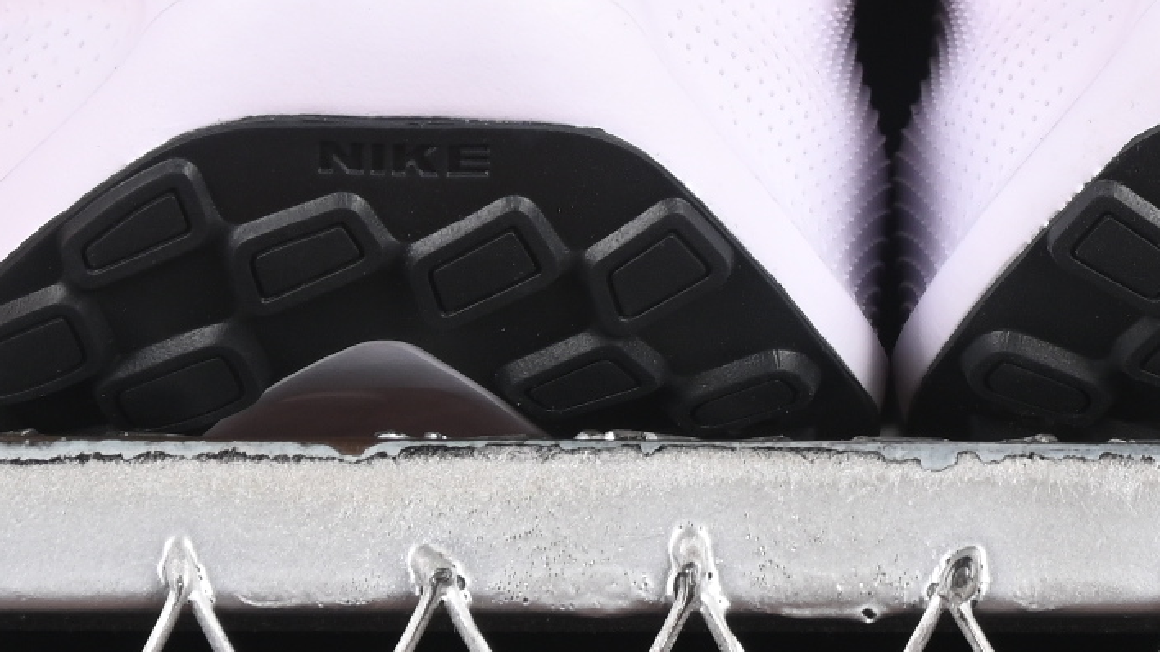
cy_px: -503
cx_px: 913
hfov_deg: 7.0
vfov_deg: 3.9
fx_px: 9503
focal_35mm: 309
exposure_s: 1/60
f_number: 6.3
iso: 160
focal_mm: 50
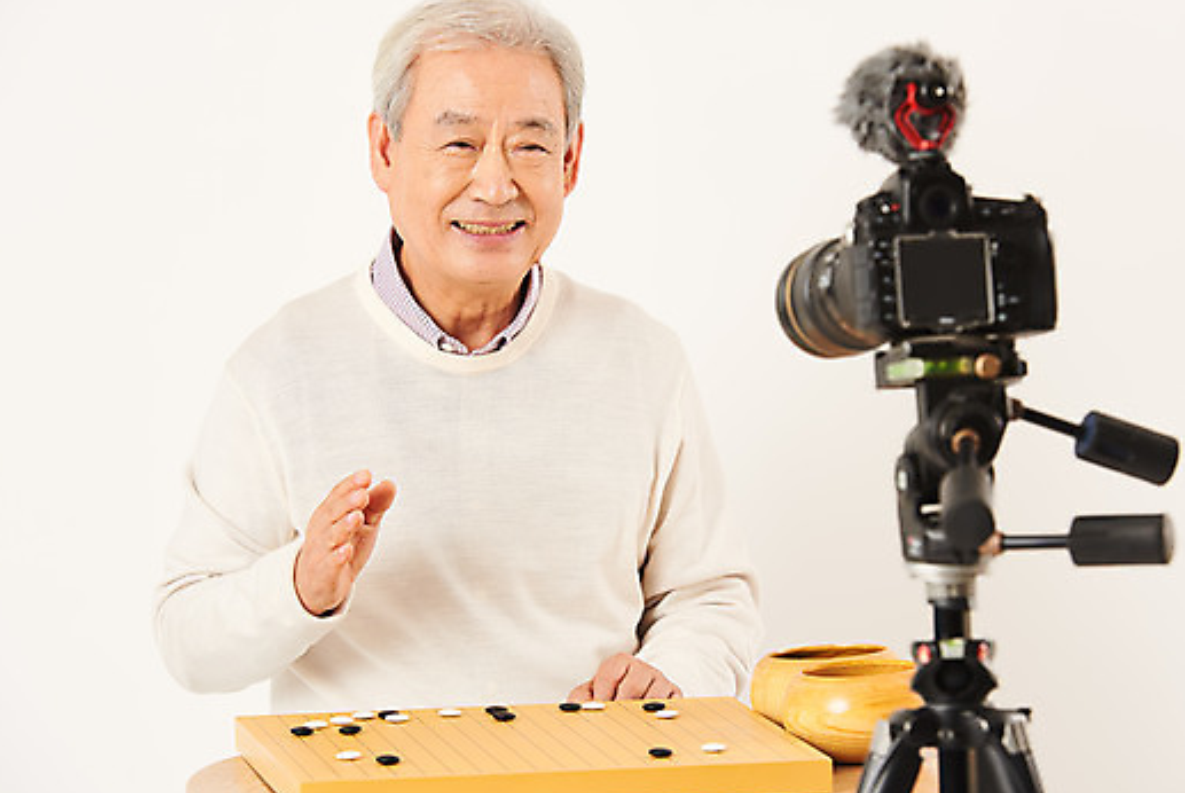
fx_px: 6294
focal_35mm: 191
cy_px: 380
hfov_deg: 10.8
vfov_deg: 7.2
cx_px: 634
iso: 100
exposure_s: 1/125
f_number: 7.1
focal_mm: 165
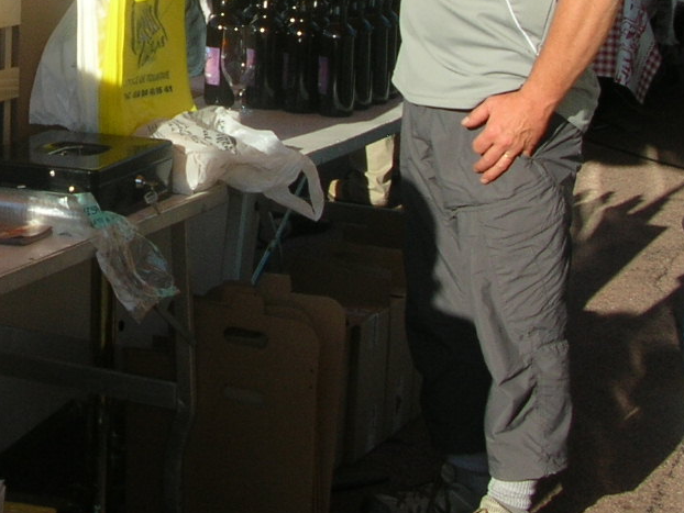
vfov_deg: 16.0
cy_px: -25
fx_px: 1779
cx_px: -4
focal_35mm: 90
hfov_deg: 21.0
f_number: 5.6
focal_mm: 5.8
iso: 50
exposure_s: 1/248
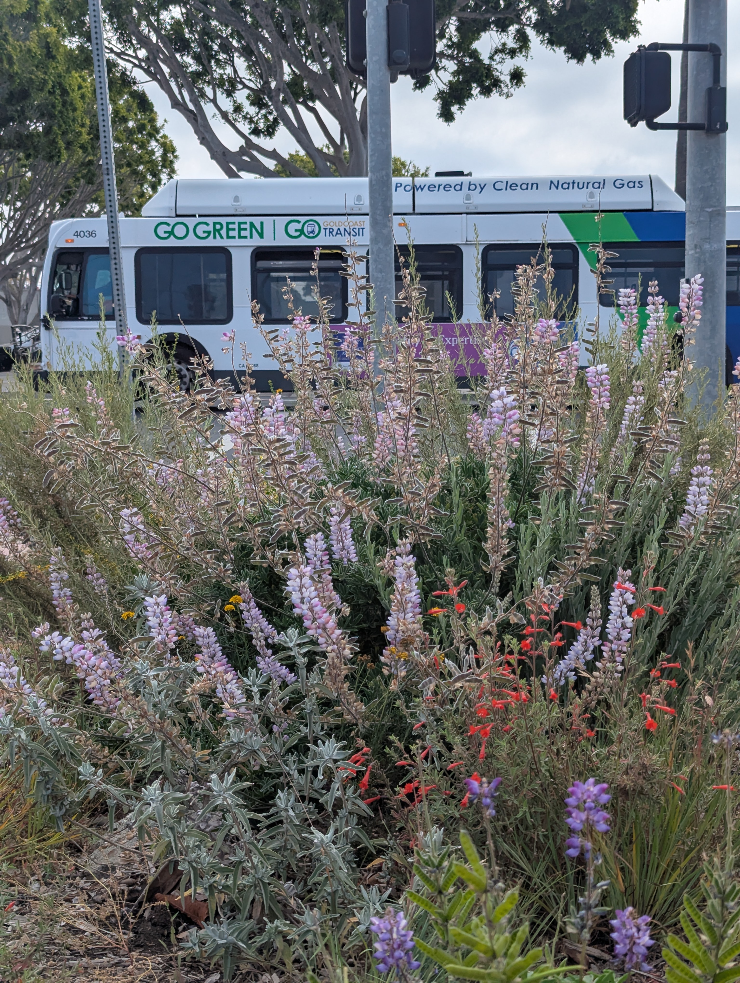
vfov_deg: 39.6
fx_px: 1365
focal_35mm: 48
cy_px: 492
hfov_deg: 30.3
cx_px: 370
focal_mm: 6.81
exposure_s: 1/2924
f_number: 1.85
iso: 47
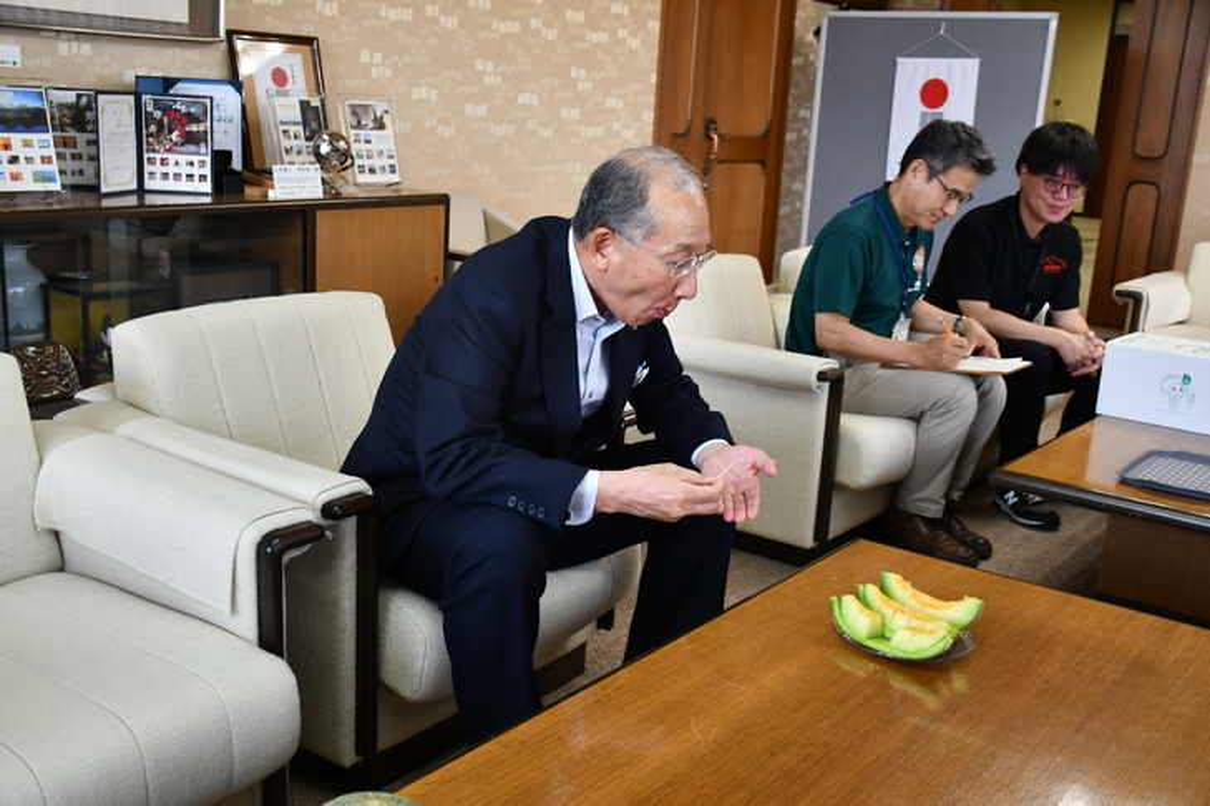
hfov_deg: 53.1
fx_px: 1210
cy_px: 403
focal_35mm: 36
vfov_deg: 36.9
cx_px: 605
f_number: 3.8
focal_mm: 24
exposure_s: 1/160
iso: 800
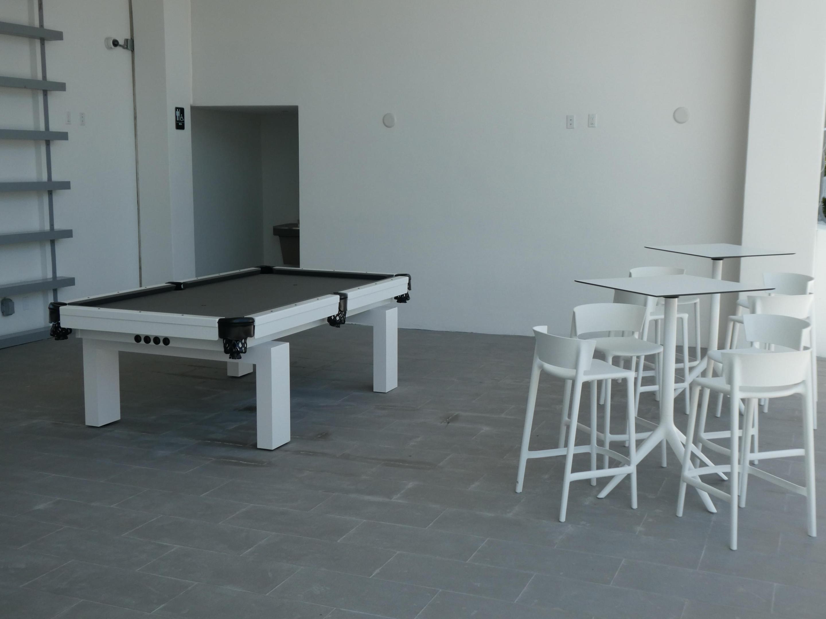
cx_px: 413
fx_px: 954
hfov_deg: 46.8
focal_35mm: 40
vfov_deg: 36.0
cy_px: 310
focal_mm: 7.2
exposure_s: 1/320
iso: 80
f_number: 3.8
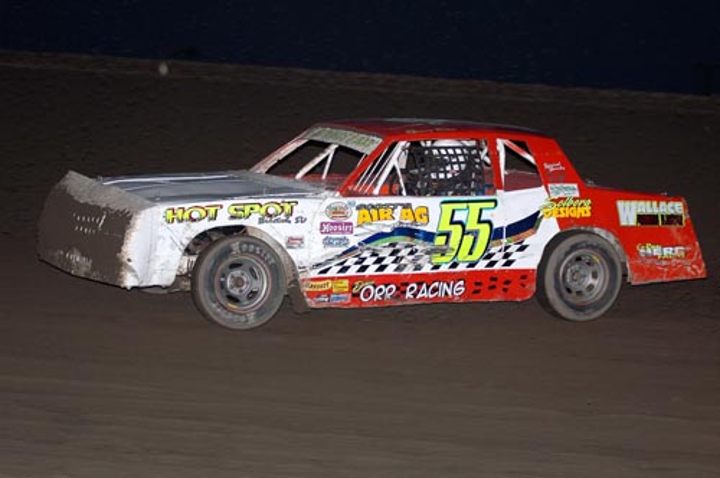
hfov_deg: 14.4
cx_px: 360
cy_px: 239
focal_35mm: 142
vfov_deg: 9.6
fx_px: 2846
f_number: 2.8
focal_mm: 95
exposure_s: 1/500
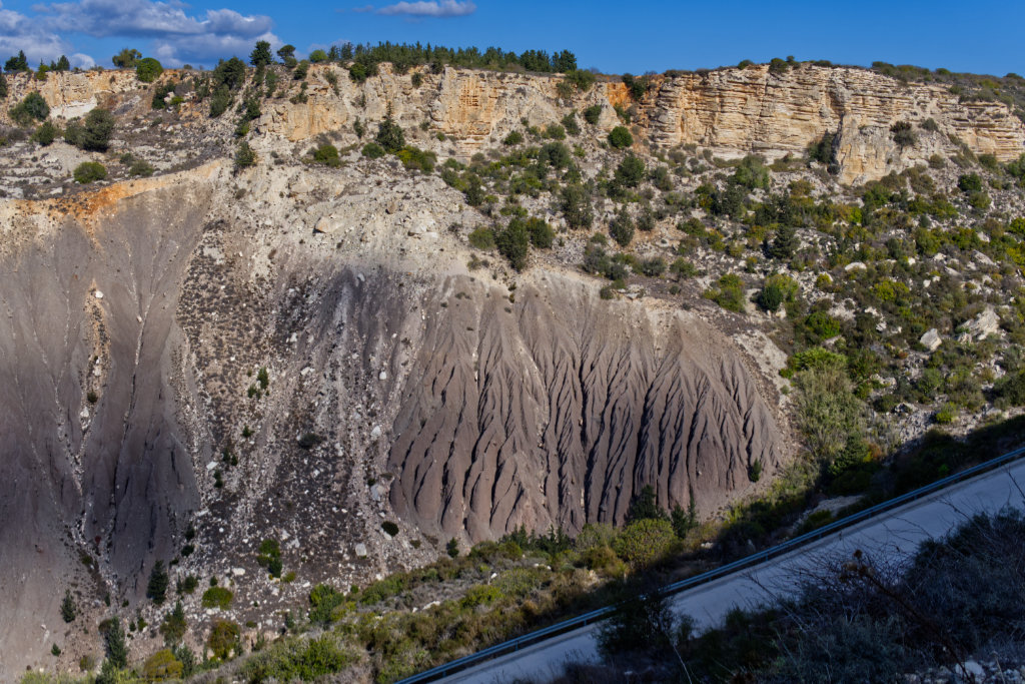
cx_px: 512
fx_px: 1281
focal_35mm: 45
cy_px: 342
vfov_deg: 29.9
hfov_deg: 43.6
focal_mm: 30
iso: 100
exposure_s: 1/1250
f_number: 5
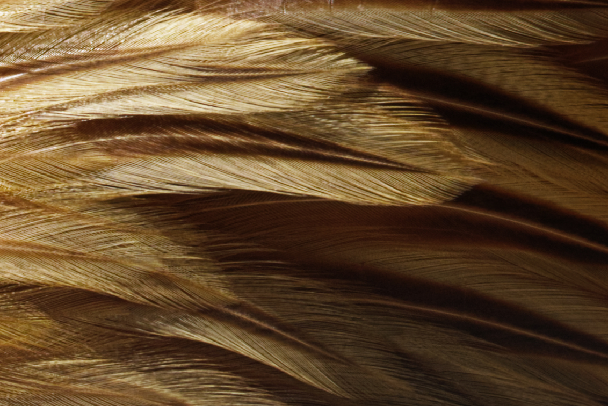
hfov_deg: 2.6
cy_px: 343
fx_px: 13501
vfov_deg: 1.7
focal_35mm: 799
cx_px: -759
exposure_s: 1/2000
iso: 400
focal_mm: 100
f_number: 4.5
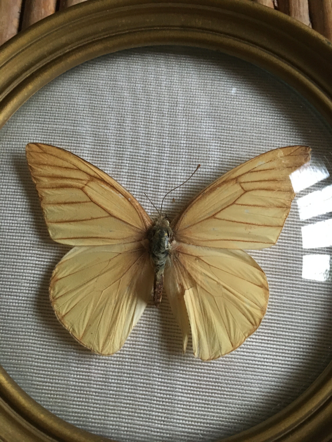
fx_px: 371
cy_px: 221
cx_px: 166
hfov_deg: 48.2
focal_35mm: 29
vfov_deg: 61.7
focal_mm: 4.15
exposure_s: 1/17
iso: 250
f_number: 2.2
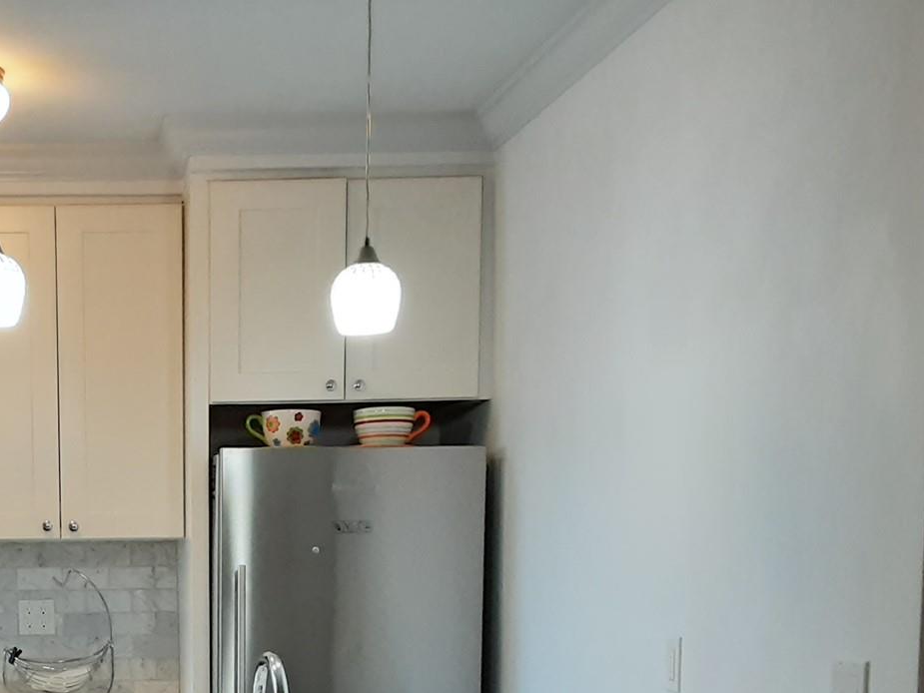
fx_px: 1655
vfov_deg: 22.5
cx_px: 30
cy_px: 735
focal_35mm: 62
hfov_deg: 29.4
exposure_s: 1/50
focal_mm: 2.9
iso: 125
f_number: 1.9
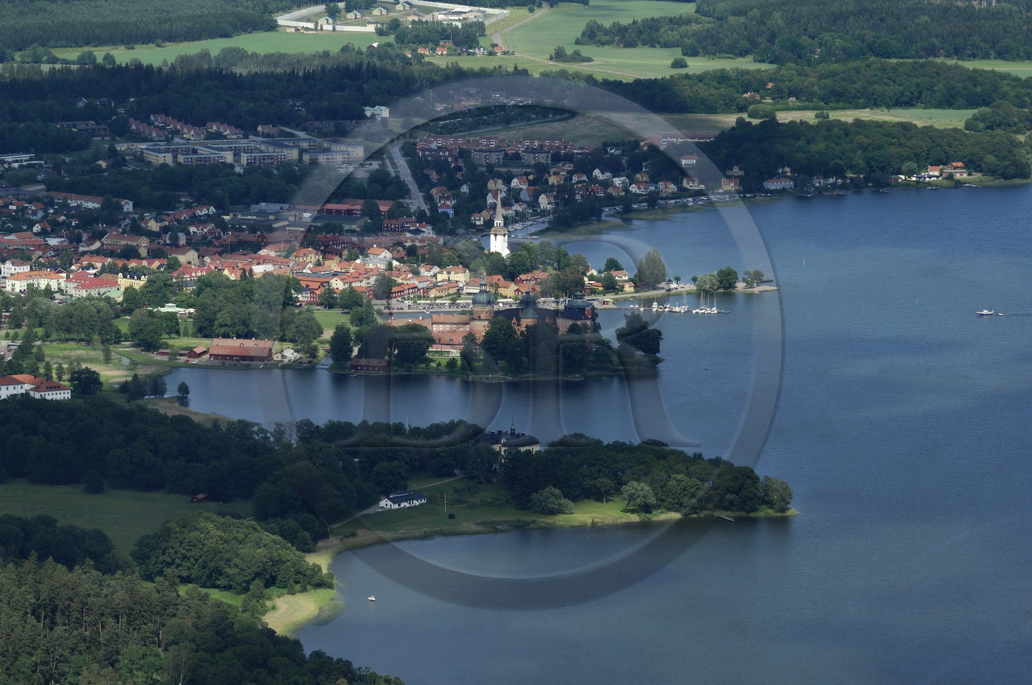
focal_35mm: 188
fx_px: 5367
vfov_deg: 7.3
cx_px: 516
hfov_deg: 11.0
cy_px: 342
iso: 100
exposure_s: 1/1250
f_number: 4
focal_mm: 125
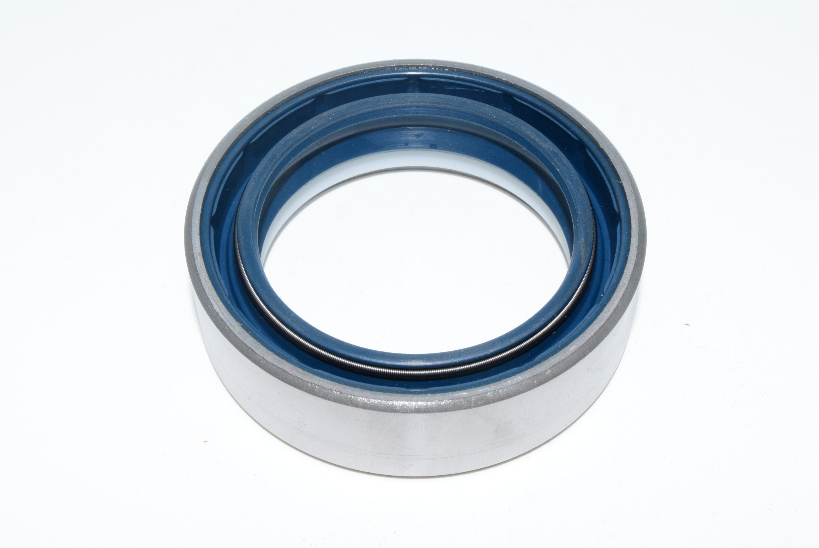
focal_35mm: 60
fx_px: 1366
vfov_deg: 22.7
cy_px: 274
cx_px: 410
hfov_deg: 33.4
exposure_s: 1/60
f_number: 32
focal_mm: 40
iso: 1600
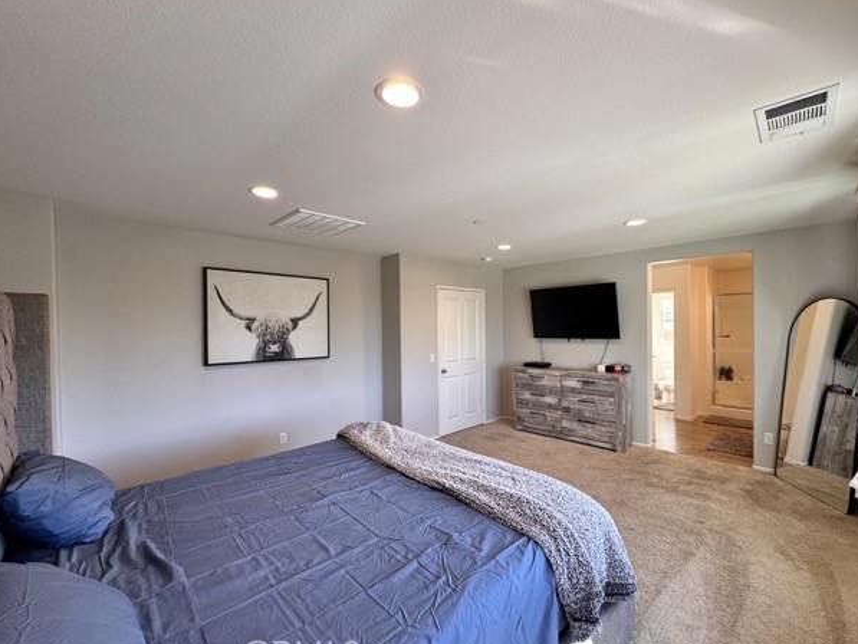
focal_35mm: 15
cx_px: 453
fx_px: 372
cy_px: 329
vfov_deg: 81.8
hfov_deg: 98.1
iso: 100
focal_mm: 2.22
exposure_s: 1/120
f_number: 2.2
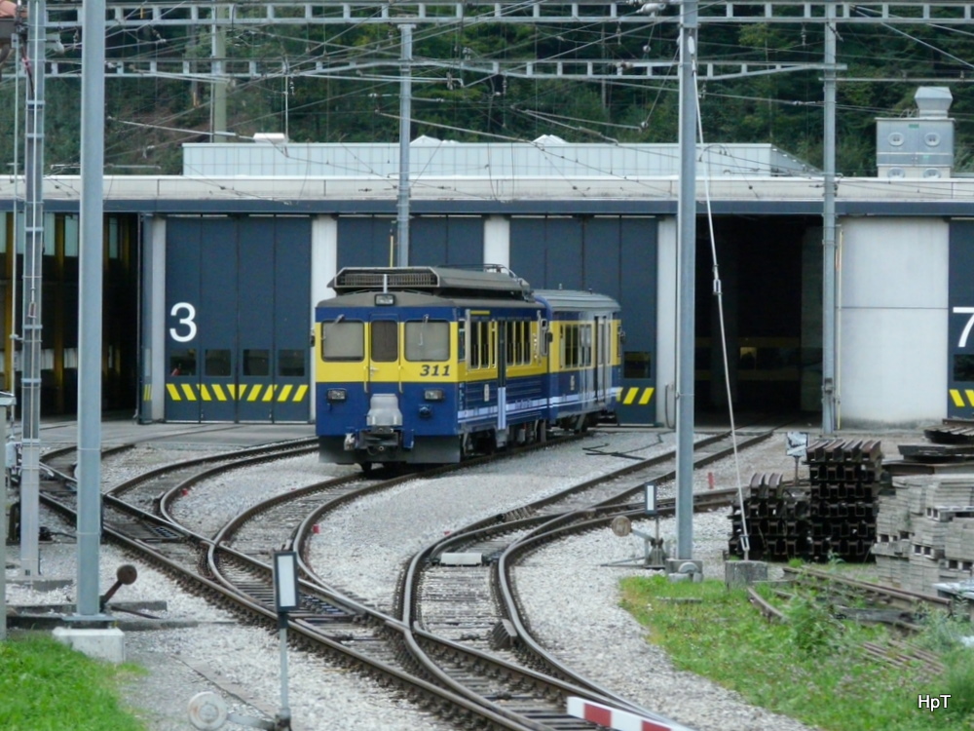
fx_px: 5037
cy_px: 366
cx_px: 487
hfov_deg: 11.0
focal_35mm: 179
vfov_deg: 8.3
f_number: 3.6
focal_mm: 29.4
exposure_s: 1/250
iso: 500
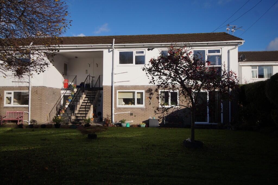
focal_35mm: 30
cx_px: 139
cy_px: 92
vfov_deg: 43.6
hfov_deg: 61.9
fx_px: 232
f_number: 5.6
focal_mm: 20
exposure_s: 1/800
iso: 100
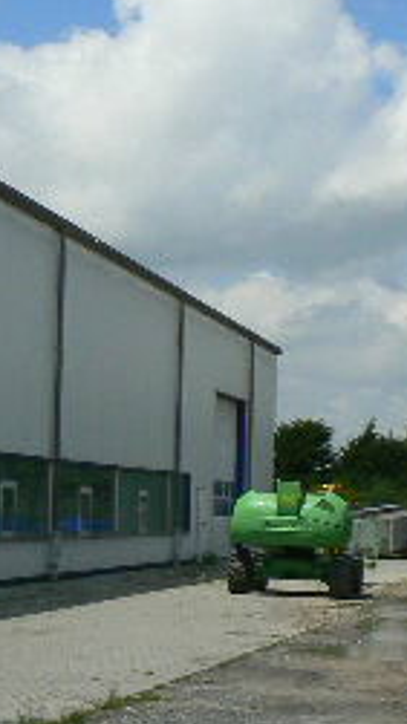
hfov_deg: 10.7
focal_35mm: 100
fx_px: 1921
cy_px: 508
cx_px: 912
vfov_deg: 21.2
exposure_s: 1/500
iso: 80
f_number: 8
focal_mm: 6
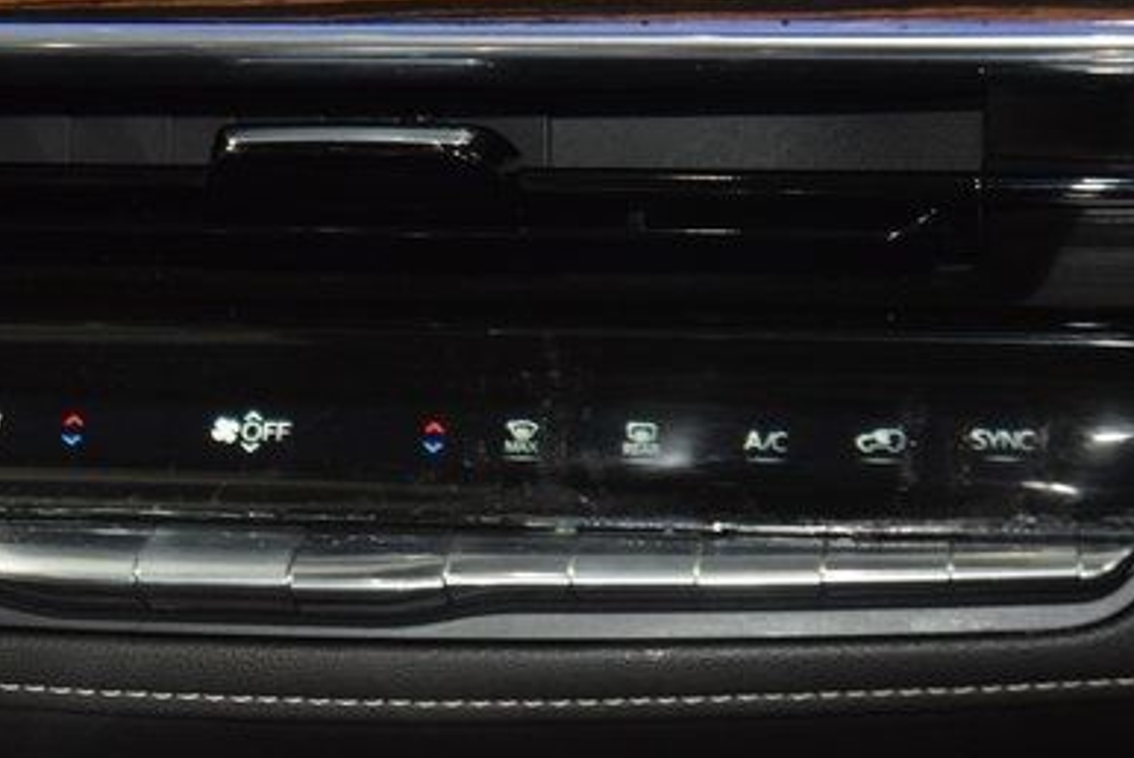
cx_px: 250
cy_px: 451
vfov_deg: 7.9
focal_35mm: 174
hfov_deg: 11.8
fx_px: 5485
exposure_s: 1/30
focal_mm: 70
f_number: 4.5
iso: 2500
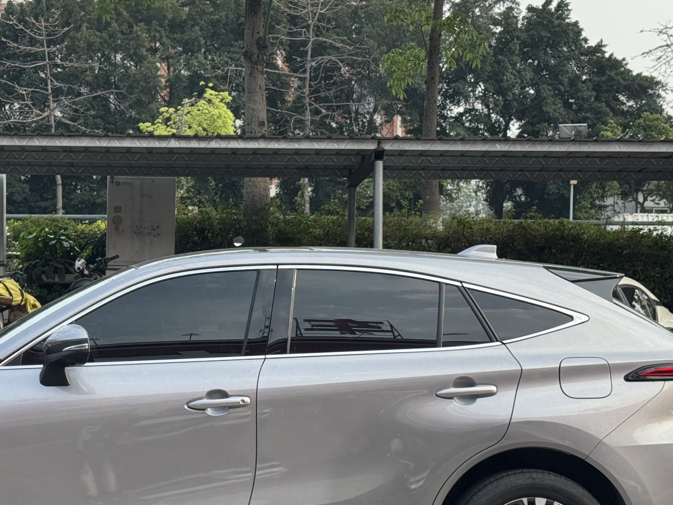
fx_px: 1614
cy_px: 301
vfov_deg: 17.8
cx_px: 201
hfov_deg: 23.4
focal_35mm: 83
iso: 64
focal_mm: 6.76
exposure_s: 1/1114
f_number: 1.78
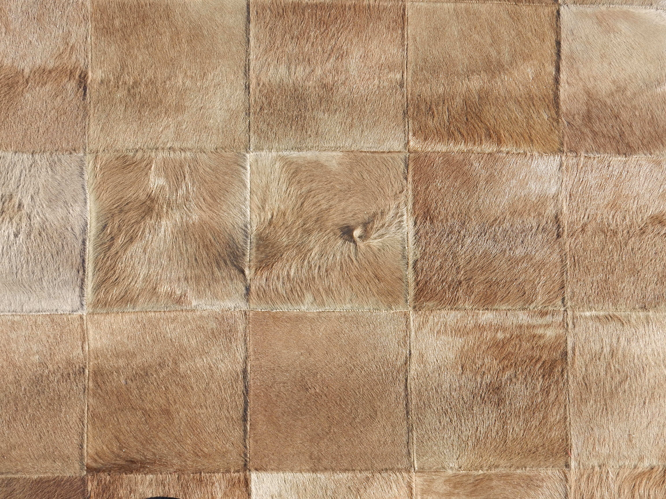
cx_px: 333
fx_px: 693
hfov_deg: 51.4
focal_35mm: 36
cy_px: 250
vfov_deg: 39.7
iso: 125
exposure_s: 1/400
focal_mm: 6.4
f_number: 4
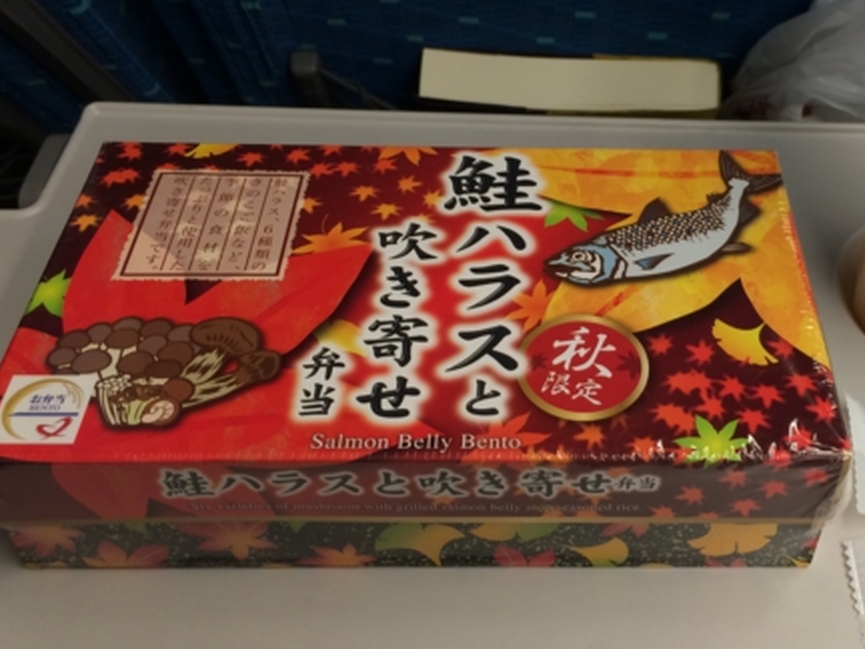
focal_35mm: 43
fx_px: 1075
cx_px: 577
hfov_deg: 43.2
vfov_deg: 33.5
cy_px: 256
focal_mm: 4.15
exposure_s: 1/30
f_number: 2.2
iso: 64
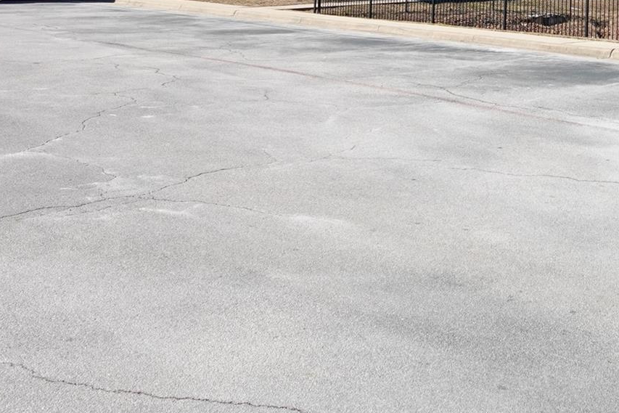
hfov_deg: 38.0
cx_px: 573
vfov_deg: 25.5
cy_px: -68
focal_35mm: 48
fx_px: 825
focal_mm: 7.6
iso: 125
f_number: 2
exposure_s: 1/2500
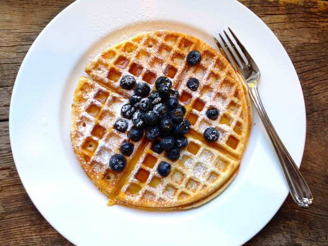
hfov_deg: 55.4
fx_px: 313
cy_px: 123
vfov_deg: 42.9
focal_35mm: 33
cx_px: 164
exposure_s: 1/30
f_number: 2.4
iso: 64
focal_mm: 4.12
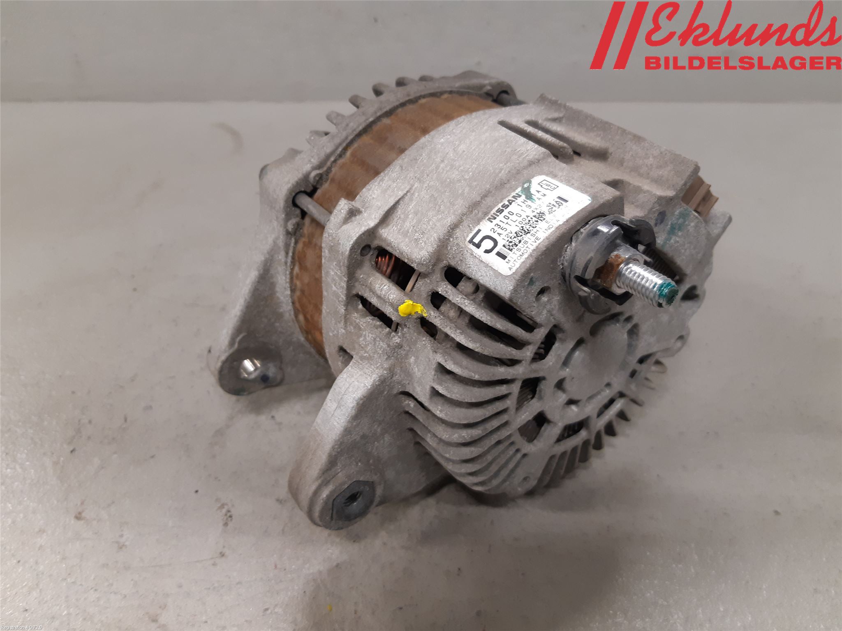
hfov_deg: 67.3
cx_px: 421
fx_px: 632
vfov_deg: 53.1
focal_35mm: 26
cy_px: 316
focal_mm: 3.93
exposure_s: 1/50
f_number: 1.7
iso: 160
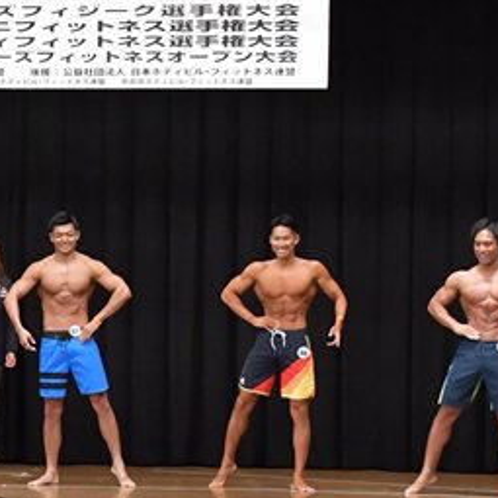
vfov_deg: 9.4
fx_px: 3027
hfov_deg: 9.3
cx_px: -65
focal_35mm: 186
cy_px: 346
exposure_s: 1/400
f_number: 5.6
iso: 6400
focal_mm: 48
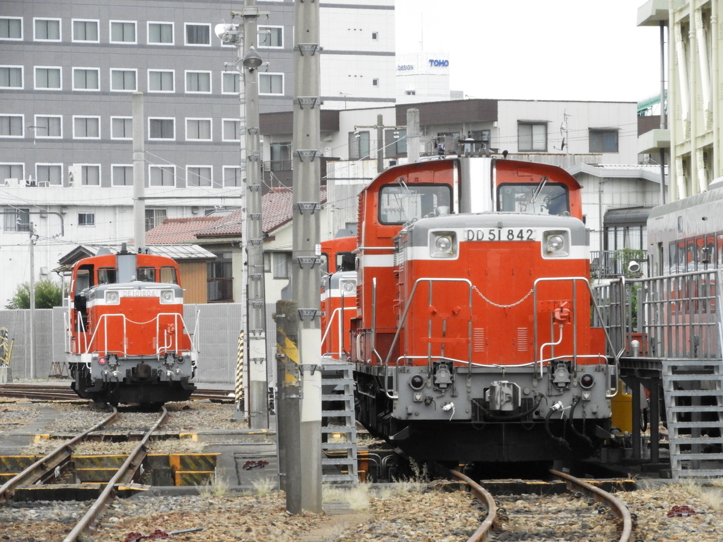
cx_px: 362
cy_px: 271
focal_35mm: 270
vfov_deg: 5.5
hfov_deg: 7.3
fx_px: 5639
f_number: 5.5
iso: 800
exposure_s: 1/2000
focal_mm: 48.4
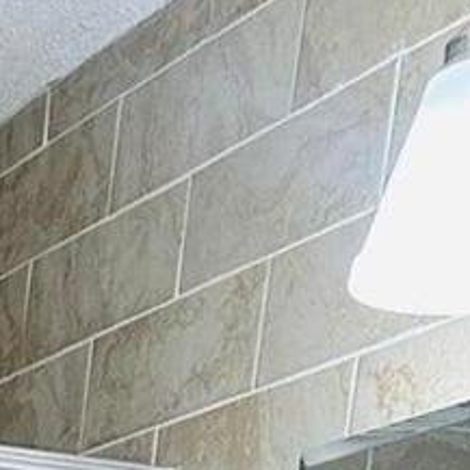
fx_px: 2304
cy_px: 1449
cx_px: -489
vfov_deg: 9.1
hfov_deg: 10.6
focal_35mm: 150
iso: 200
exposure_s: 1/60
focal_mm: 6.86
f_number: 1.78
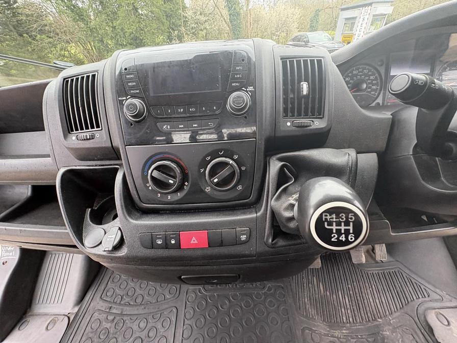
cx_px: 228
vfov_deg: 85.7
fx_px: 185
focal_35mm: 14
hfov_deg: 102.1
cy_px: 172
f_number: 2.2
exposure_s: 1/99
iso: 160
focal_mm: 2.22
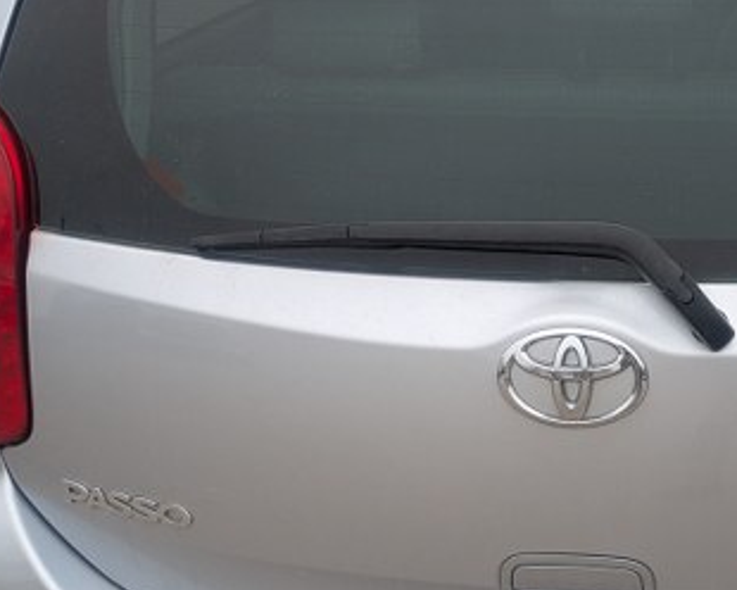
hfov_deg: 28.9
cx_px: 653
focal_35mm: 63
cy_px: 285
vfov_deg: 24.2
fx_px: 1374
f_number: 1.89
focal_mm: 5.43
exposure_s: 1/543
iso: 49
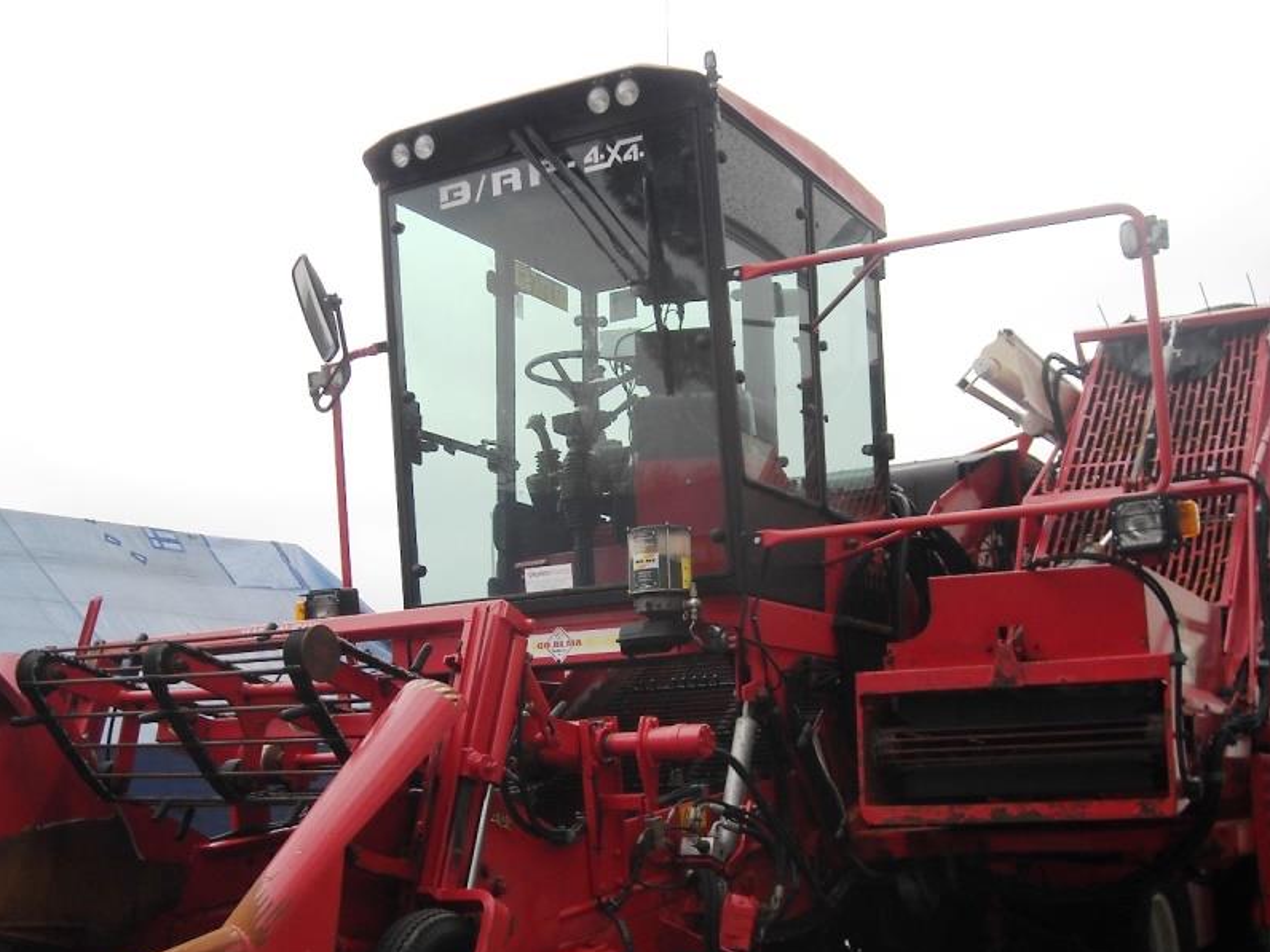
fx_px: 1651
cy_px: 588
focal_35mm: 45
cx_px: 633
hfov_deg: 42.1
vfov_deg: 32.1
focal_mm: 5.7
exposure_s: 1/129
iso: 64
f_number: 5.6
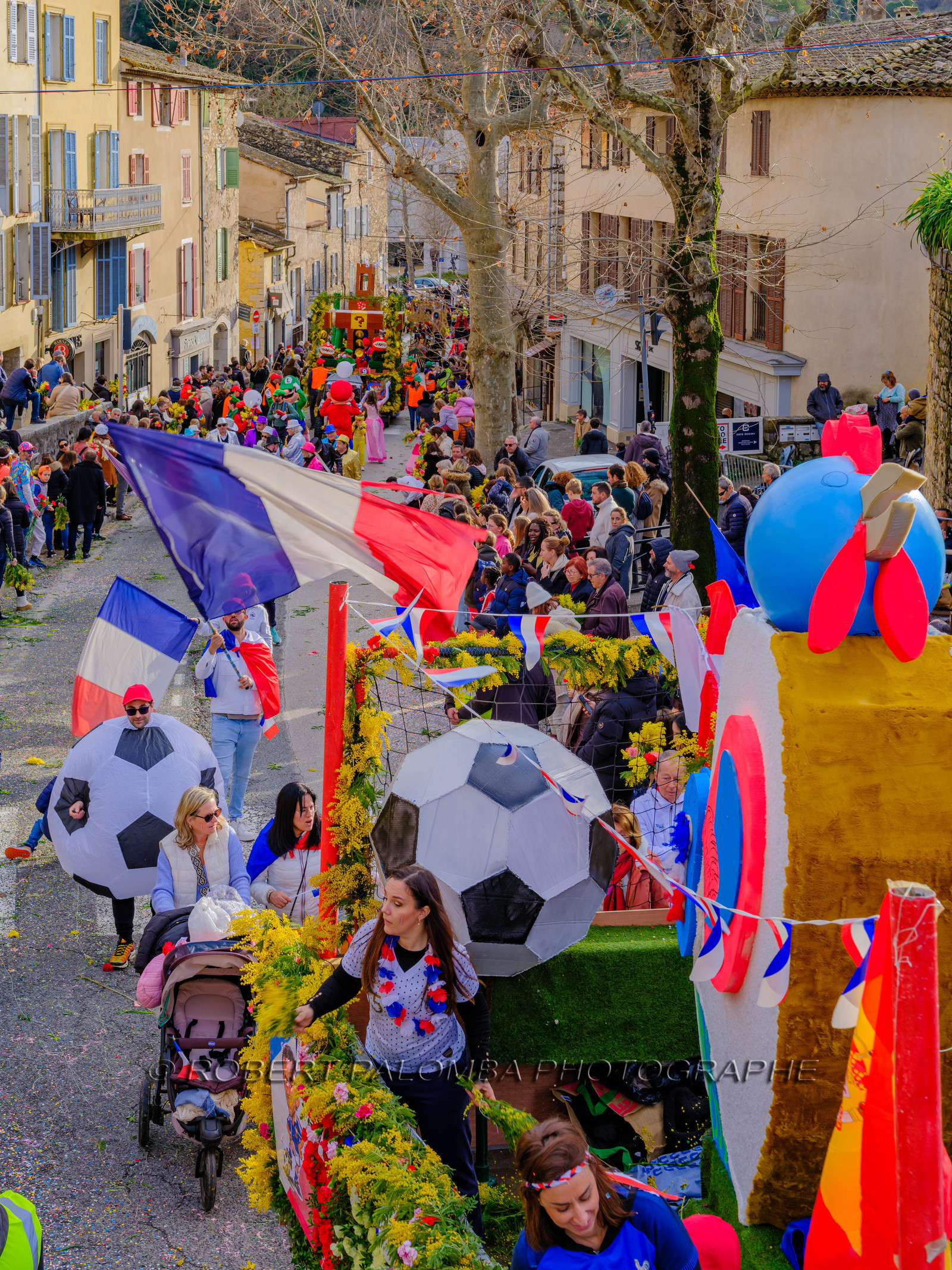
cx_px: 476
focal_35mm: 44
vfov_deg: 42.9
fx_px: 1613
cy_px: 635
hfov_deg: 32.9
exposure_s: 1/100
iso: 320
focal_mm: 55
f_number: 10
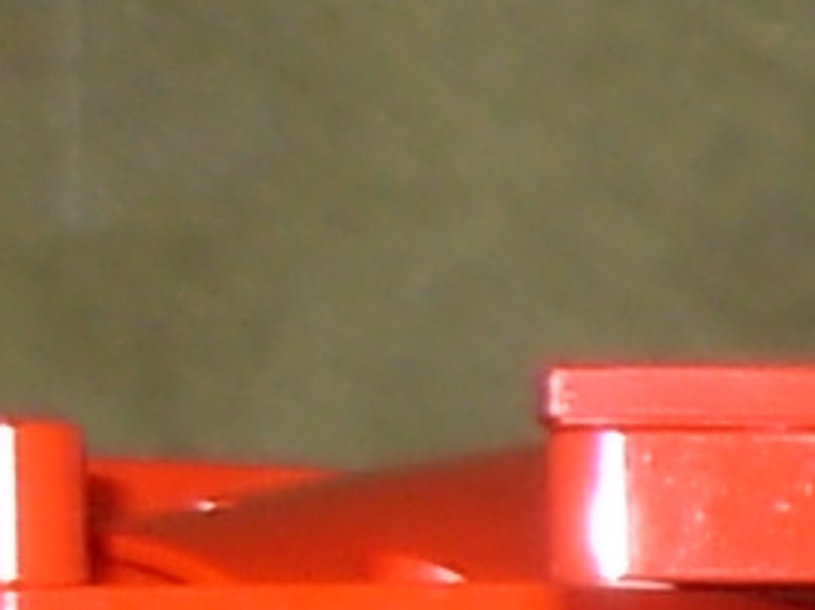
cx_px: 2725
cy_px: 844
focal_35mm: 287
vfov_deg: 5.1
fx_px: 6754
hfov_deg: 6.2
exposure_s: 1/22.6
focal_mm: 6.3
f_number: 2.9
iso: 79
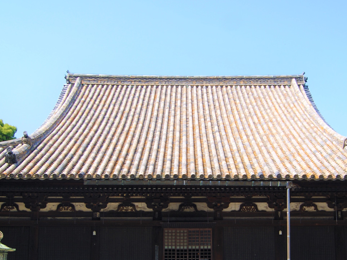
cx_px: 199
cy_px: 194
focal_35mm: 160
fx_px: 1604
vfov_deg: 9.3
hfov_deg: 12.3
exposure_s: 1/250
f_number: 9
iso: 100
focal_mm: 55
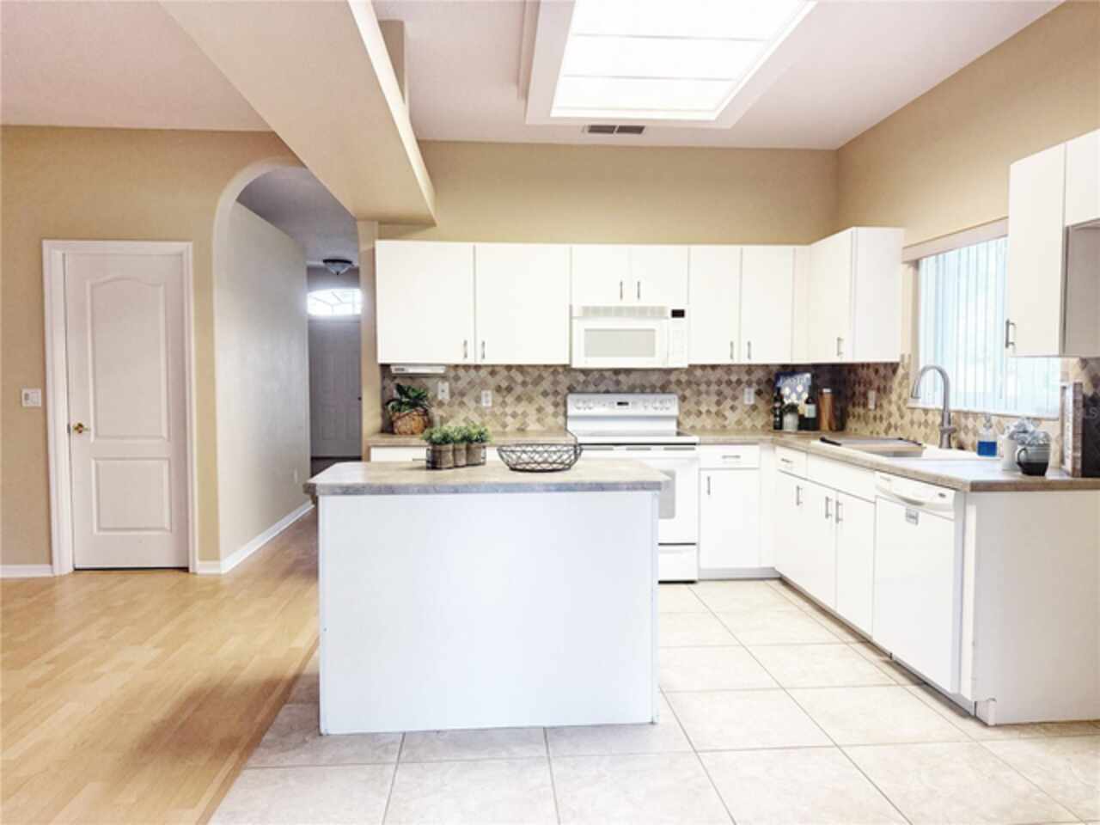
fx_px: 763
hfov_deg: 71.6
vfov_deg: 56.8
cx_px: 550
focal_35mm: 24
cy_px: 412
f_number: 1.78
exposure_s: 1/180
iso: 200
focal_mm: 6.76
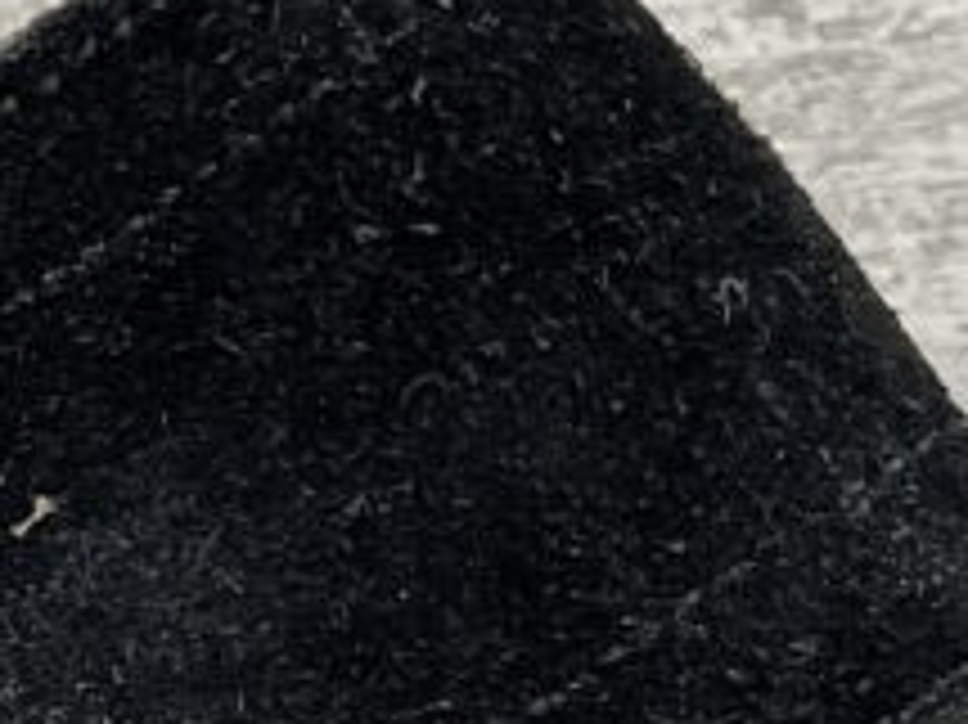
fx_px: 3857
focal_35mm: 138
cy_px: 998
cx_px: -473
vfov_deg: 10.5
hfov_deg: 13.5
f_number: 1.8
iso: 16
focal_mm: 3
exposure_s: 1/120
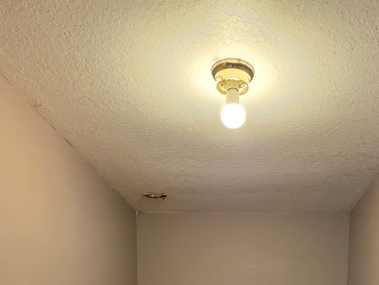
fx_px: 394
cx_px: 249
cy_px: 383
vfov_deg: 30.2
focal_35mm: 36
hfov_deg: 50.5
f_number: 1.9
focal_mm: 2.2
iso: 200
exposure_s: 1/60
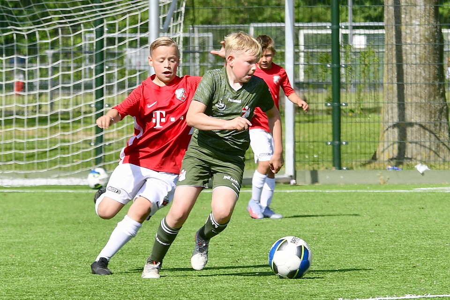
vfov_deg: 6.5
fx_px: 2626
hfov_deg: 9.8
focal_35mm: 210
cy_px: 150
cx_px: 225
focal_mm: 140
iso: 100
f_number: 4
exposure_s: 1/800
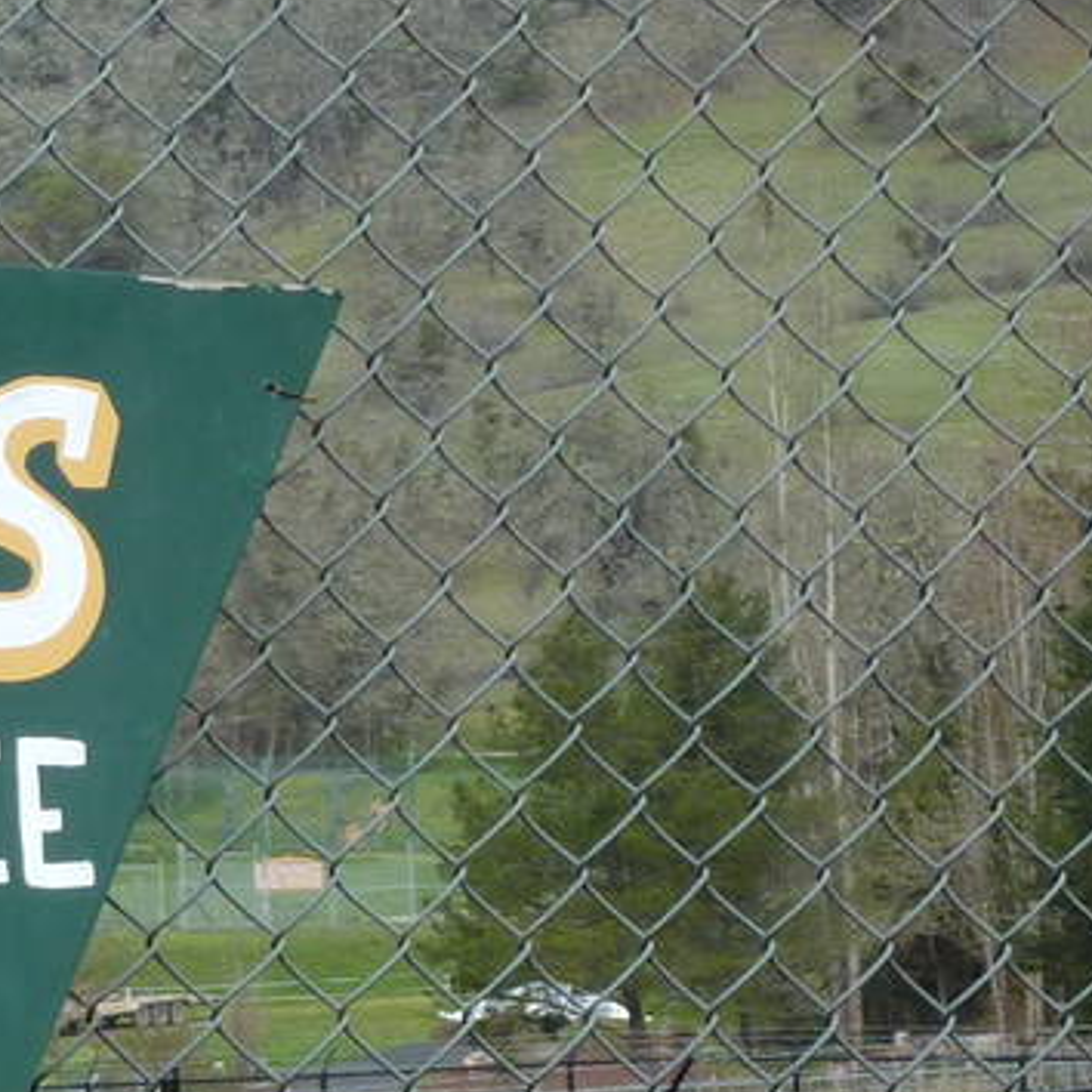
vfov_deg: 6.5
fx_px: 9565
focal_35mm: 268
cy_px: 1160
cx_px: -814
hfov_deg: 6.4
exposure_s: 1/500
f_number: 4.1
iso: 125
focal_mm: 11
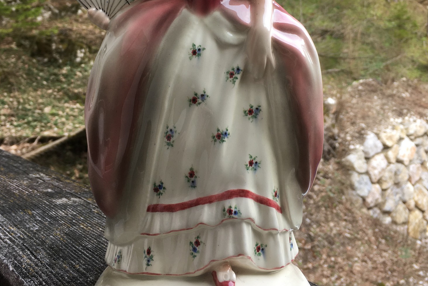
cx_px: 214
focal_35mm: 41
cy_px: 75
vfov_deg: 32.1
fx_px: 487
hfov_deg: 47.4
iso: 25
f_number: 2.2
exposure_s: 1/50
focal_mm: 4.15
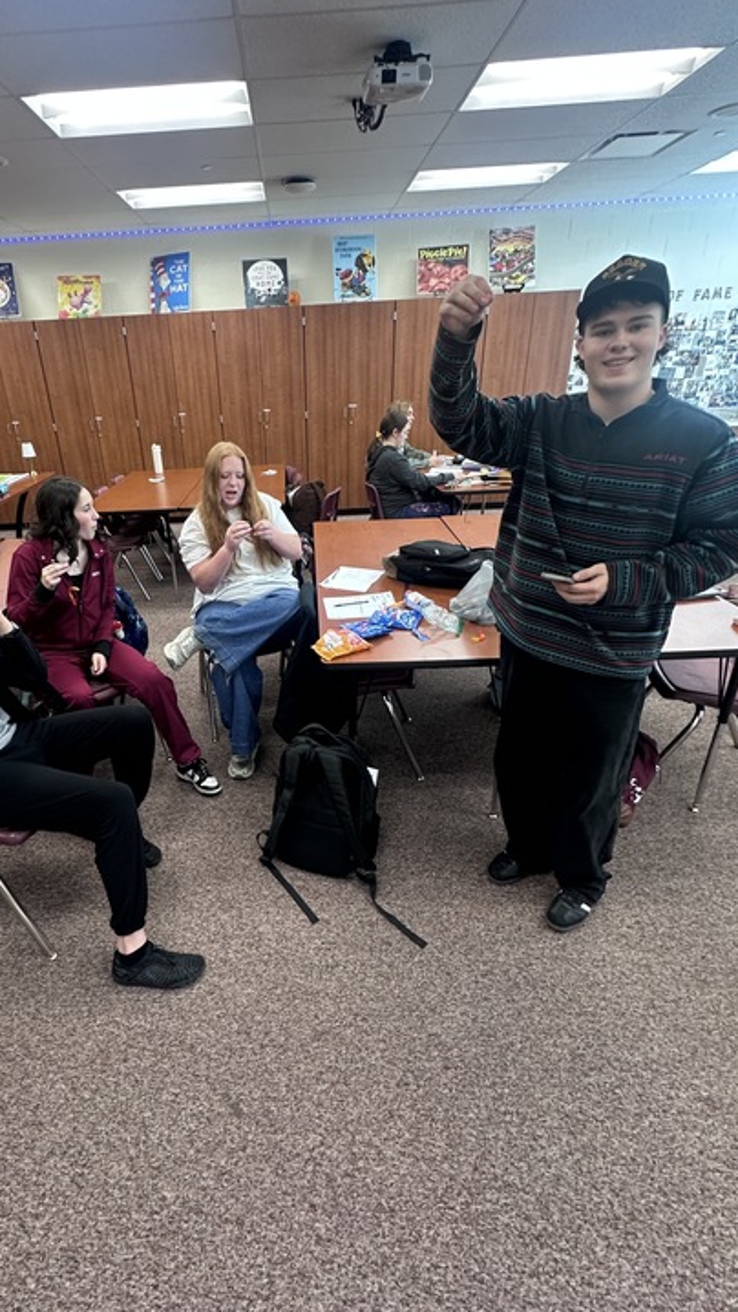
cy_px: 651
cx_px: 281
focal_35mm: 17
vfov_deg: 95.9
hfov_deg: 63.1
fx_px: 591
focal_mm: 2.22
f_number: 2.2
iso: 250
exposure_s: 1/60
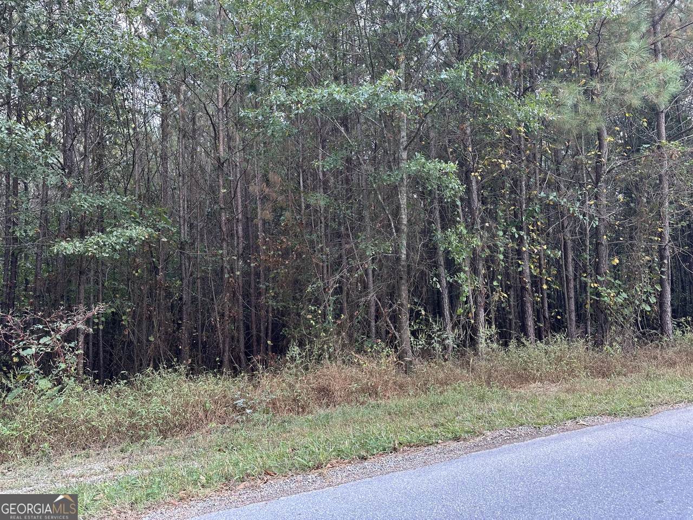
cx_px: 346
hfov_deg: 71.6
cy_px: 260
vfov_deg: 56.8
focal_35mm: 24
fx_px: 480
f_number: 1.78
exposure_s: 1/121
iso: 64
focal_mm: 6.86
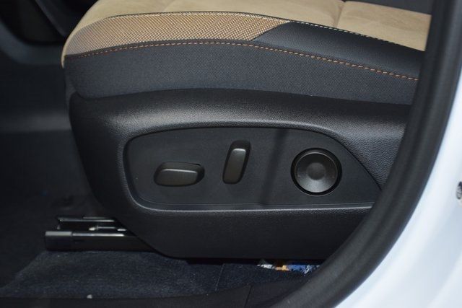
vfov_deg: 16.6
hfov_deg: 24.6
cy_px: 154
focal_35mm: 82
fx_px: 1059
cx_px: 231
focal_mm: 55
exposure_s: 1/30
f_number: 5.6
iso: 1400
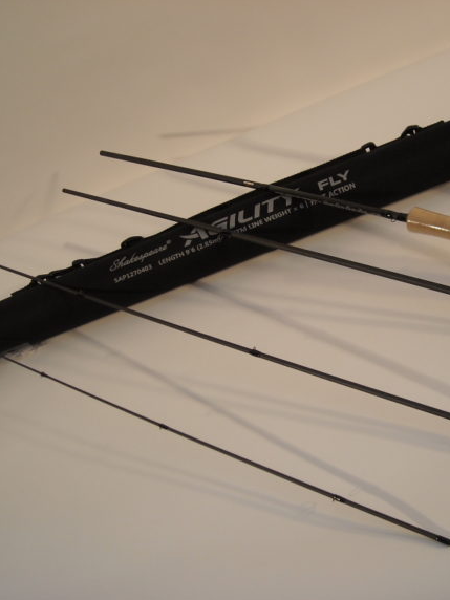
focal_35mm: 47
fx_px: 815
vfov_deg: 40.4
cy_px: 300
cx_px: 301
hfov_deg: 30.6
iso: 64
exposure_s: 1/129
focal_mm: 5.7
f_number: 2.8
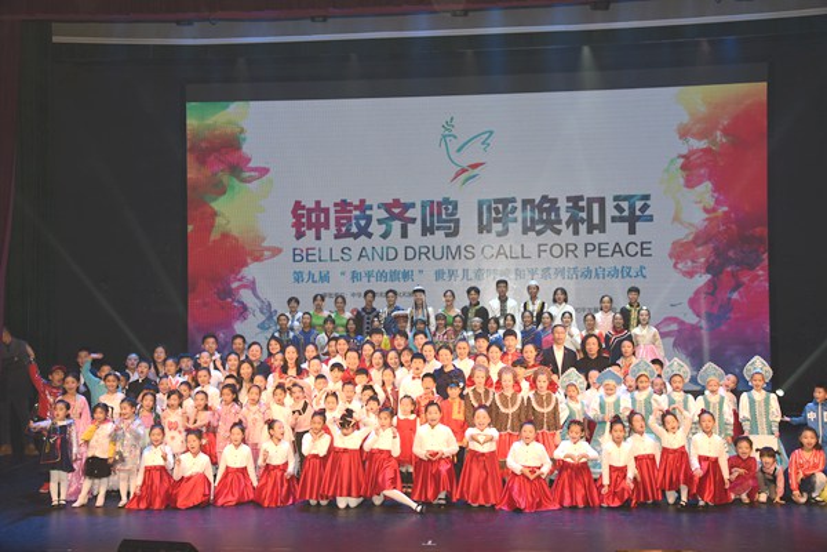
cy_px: 276
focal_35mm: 44
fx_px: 1011
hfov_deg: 44.5
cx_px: 414
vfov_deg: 30.5
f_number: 6.3
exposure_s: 1/60
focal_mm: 44
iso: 500
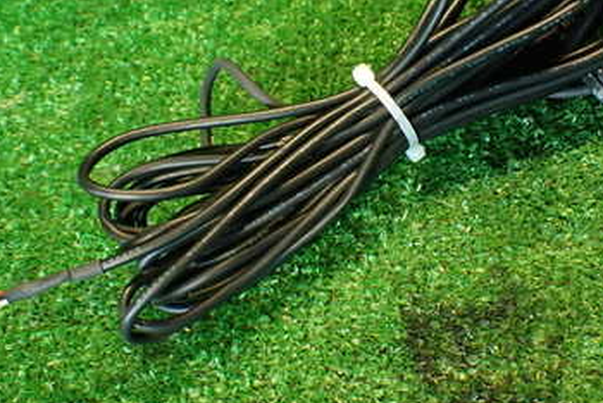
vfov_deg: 23.7
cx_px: 345
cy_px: 138
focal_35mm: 57
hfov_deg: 35.0
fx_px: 956
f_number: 2.4
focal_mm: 5.79
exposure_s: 1/30
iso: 400
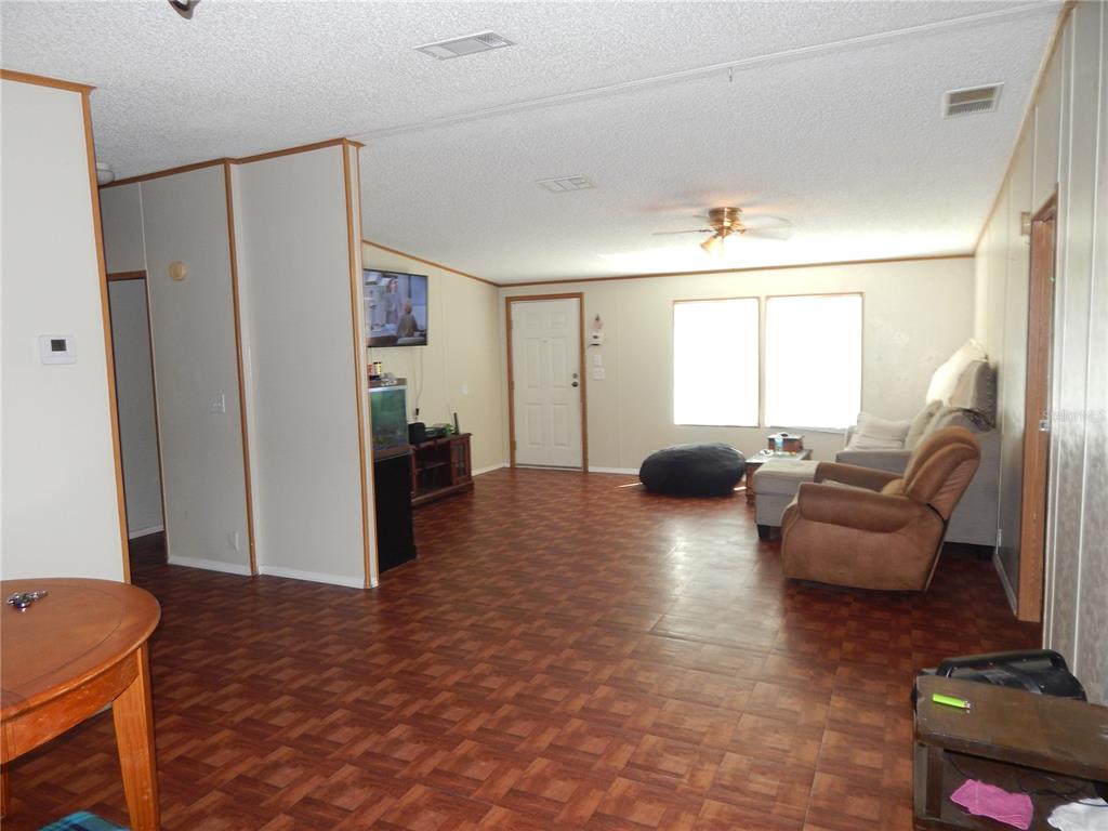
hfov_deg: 73.9
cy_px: 416
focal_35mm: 23
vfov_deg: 58.9
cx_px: 554
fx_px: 736
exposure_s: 1/30
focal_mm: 4
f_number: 3
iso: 220
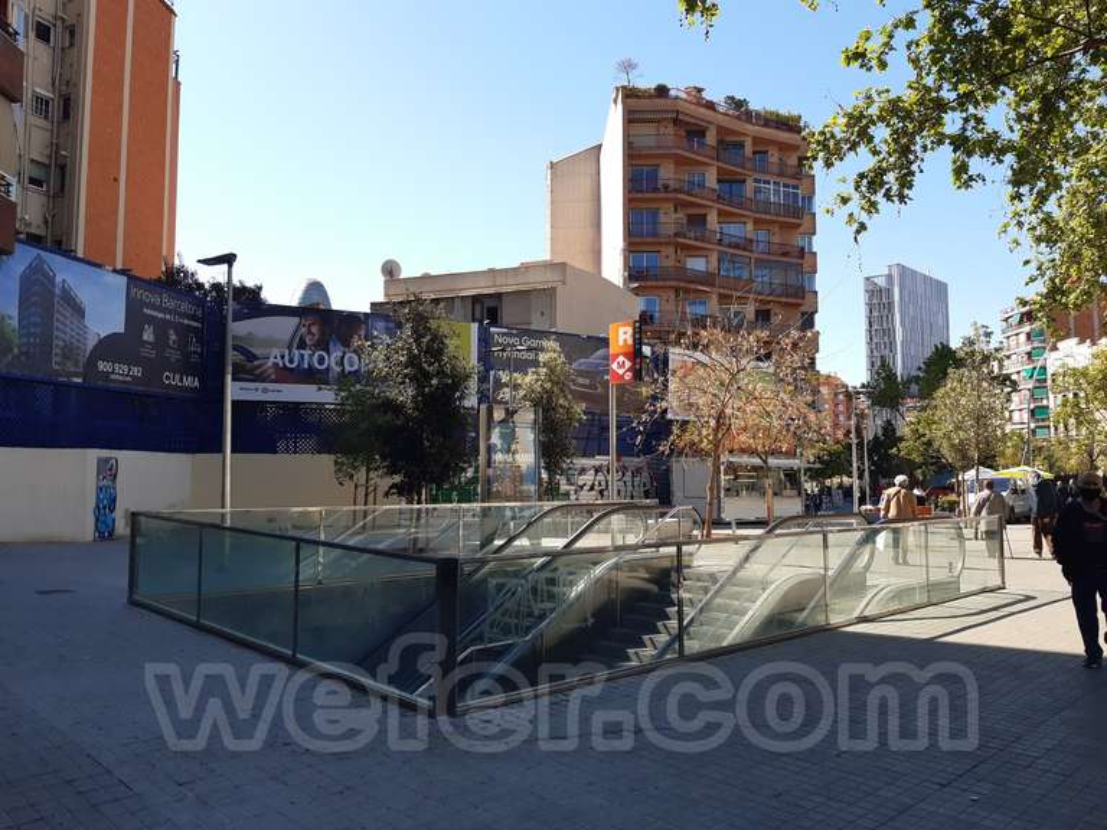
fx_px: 831
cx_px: 554
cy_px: 415
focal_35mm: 26
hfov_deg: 67.3
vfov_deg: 53.1
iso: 40
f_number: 1.7
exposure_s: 1/857
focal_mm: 3.92
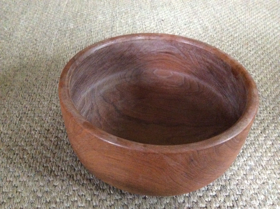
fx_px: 258
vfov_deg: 44.1
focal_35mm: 32
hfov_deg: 56.9
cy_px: 104
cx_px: 140
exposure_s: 1/17
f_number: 2.4
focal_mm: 3.3
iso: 640
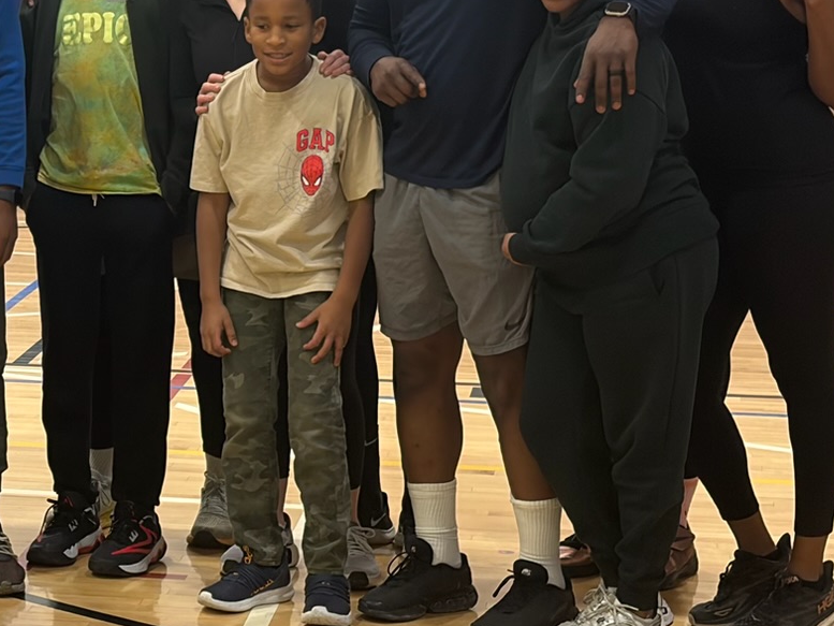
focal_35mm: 137
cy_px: 97
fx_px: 3301
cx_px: -165
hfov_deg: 14.0
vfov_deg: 10.8
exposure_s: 1/60
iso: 80
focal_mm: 5.96
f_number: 1.6
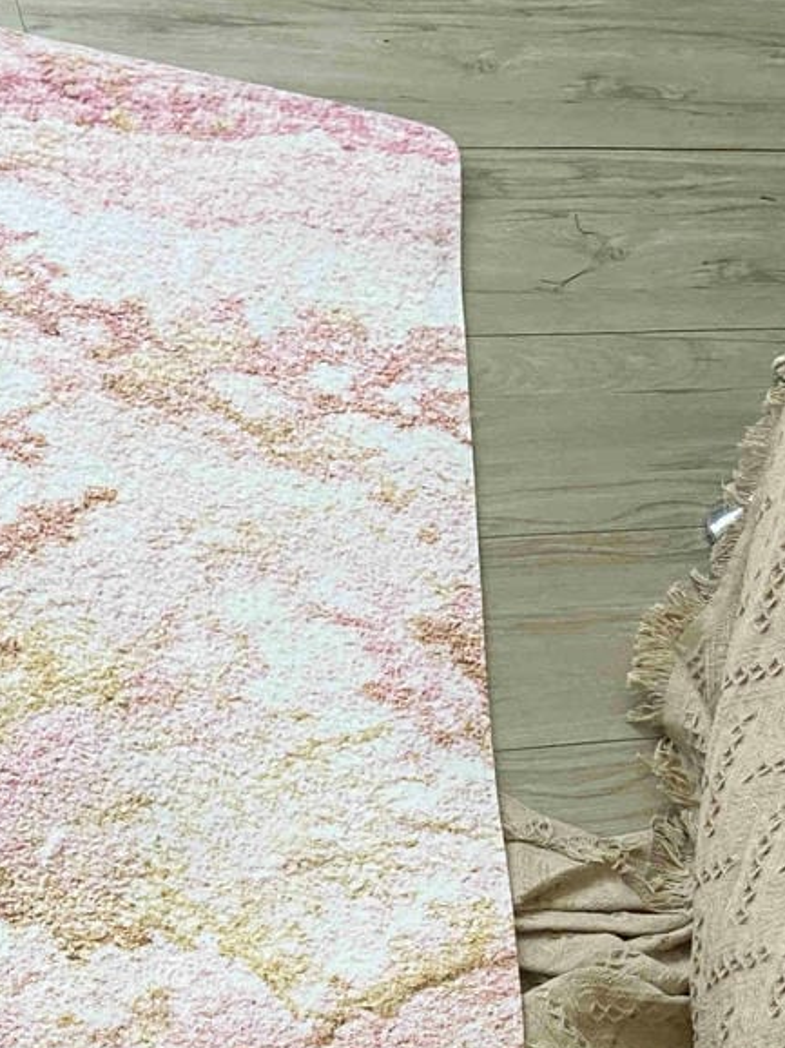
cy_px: 1302
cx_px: 176
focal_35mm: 72
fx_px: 2179
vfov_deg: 24.2
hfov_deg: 20.2
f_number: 1.8
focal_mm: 4.25
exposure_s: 1/60
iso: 125
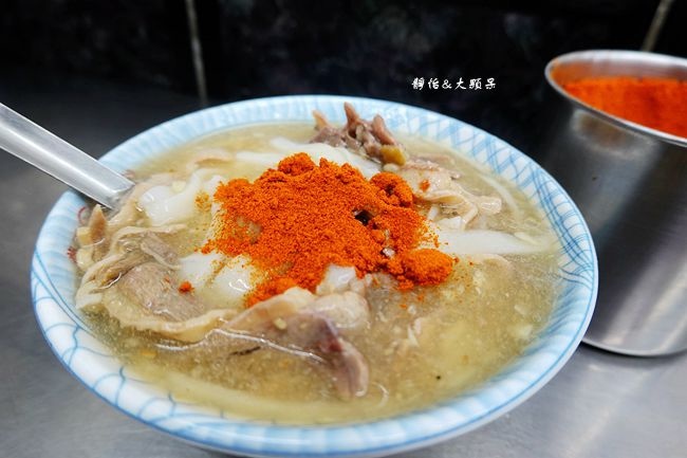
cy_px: 229
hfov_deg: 73.8
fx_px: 458
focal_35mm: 24
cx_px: 344
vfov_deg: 53.1
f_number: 2.8
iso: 200
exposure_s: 1/30
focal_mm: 9
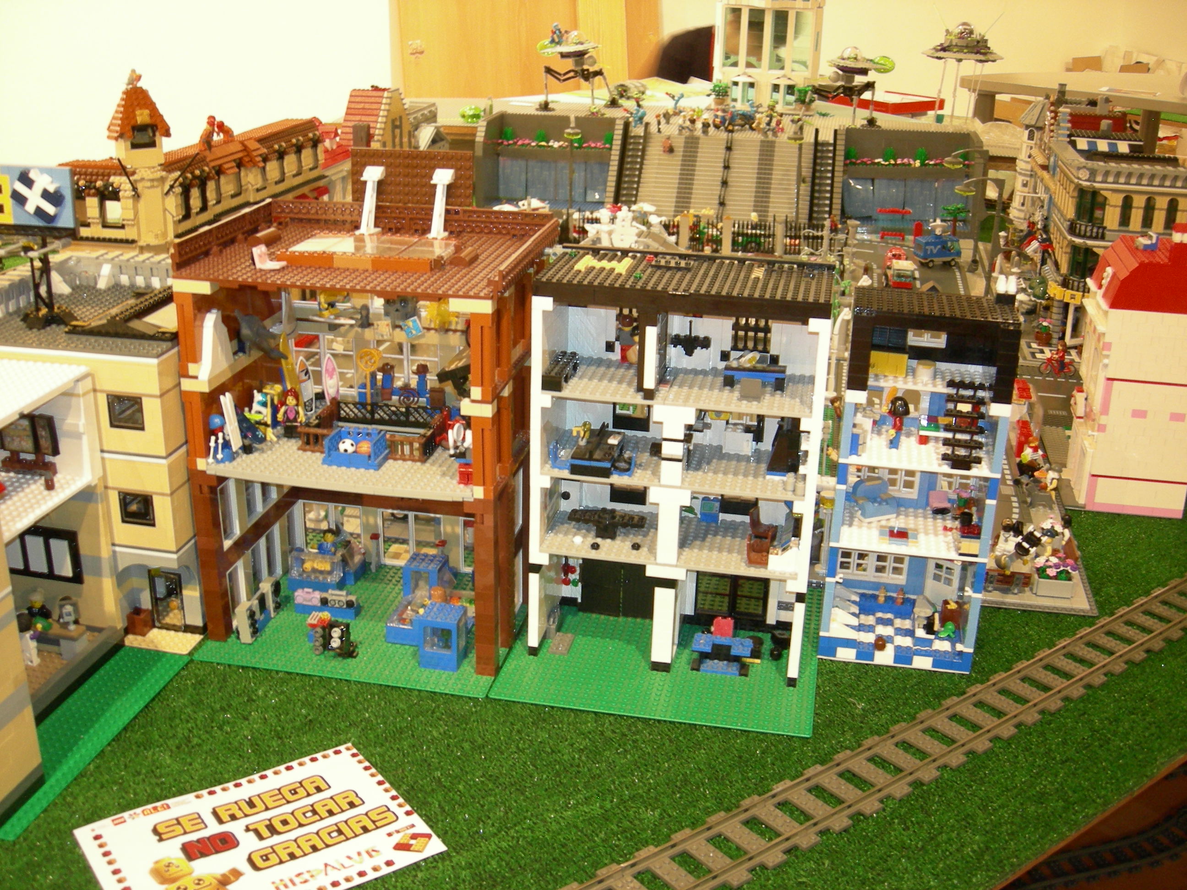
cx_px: 594
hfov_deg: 49.0
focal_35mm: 38
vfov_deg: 37.7
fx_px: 1303
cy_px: 445
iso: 200
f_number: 2.8
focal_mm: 8
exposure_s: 1/5.3
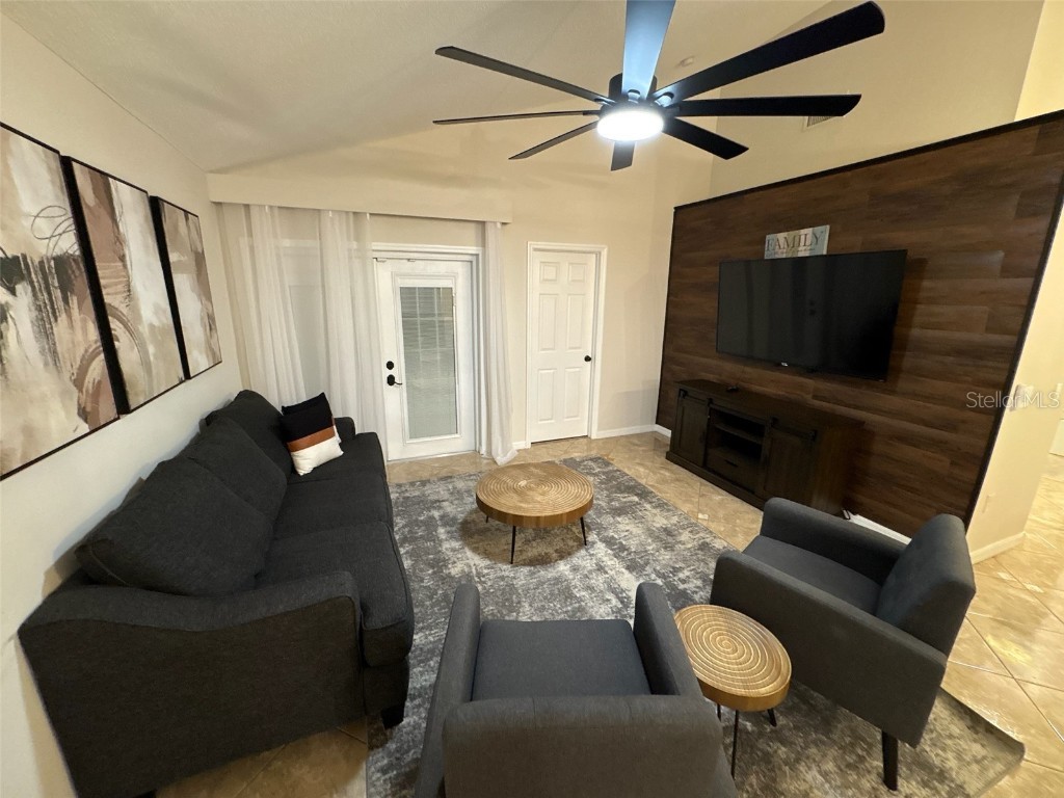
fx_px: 430
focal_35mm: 14
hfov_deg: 102.1
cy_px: 399
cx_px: 532
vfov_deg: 85.7
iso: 500
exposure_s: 1/60
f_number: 2.2
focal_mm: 2.22
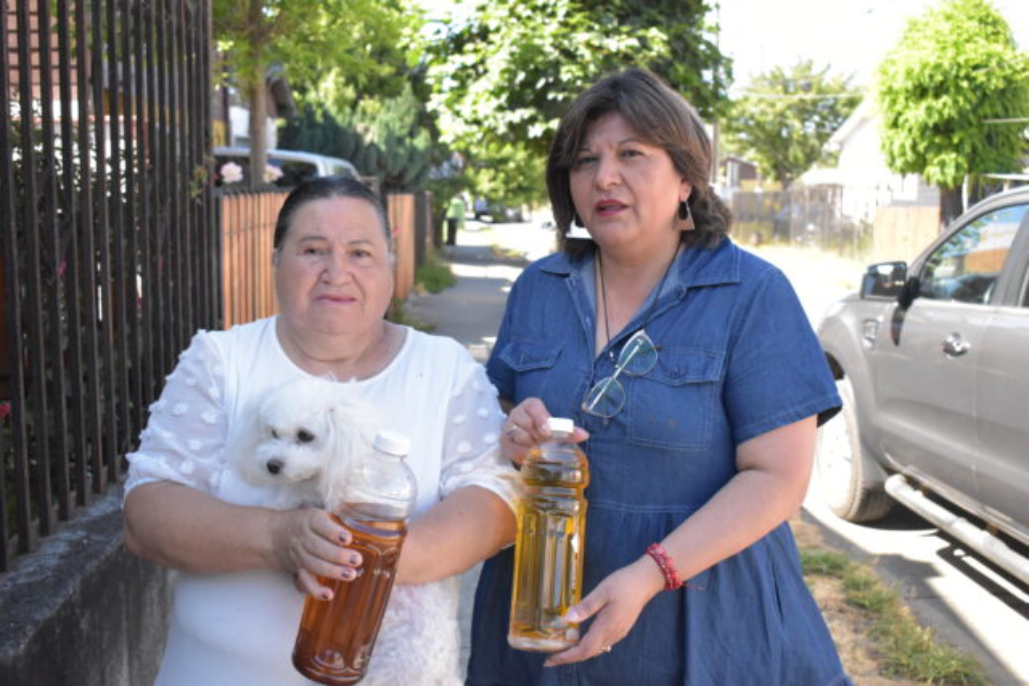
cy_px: 343
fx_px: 1115
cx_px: 514
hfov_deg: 49.5
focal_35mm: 39
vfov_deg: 34.2
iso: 3200
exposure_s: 1/2000
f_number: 5.6
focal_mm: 26
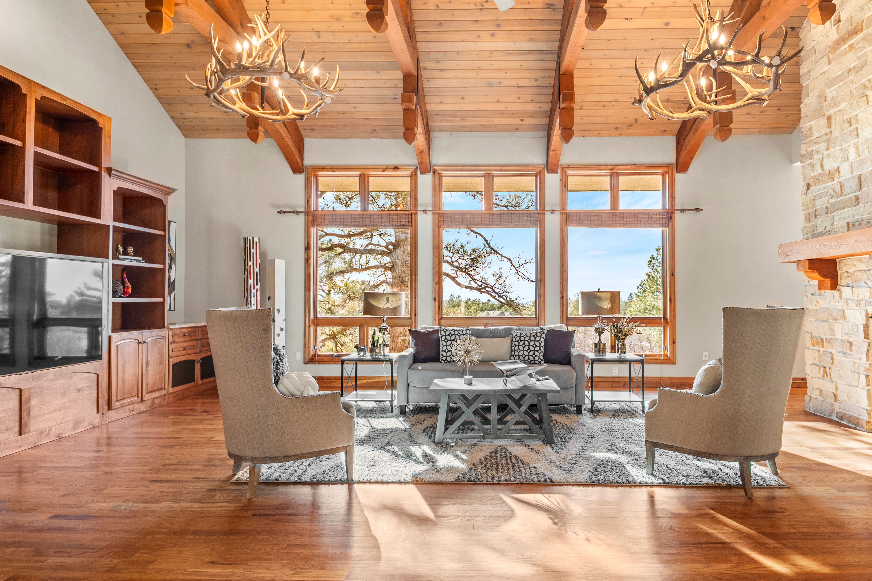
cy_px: 292
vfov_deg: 61.9
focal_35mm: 20
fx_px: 484
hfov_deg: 83.6
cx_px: 486
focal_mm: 17
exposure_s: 1/13
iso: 400
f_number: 7.1
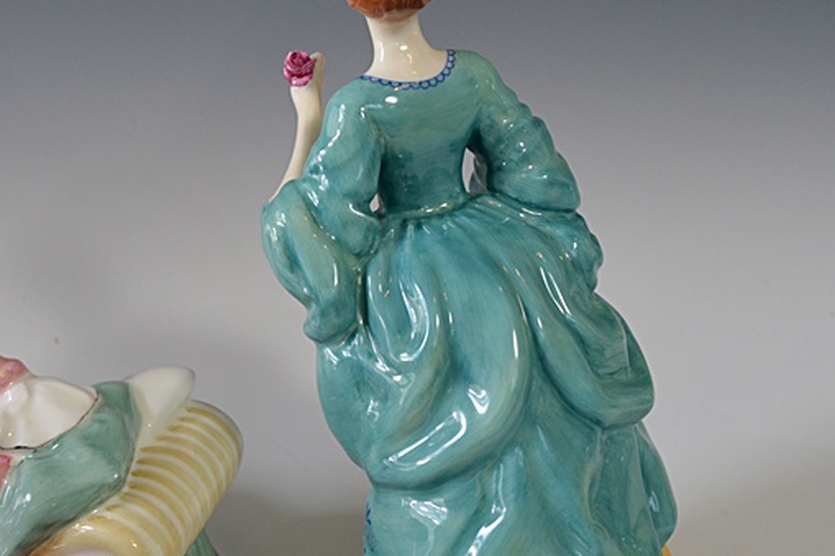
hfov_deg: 37.5
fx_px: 1229
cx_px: 400
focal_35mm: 53
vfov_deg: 25.5
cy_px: 304
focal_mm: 18
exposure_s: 1/100
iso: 400
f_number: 5
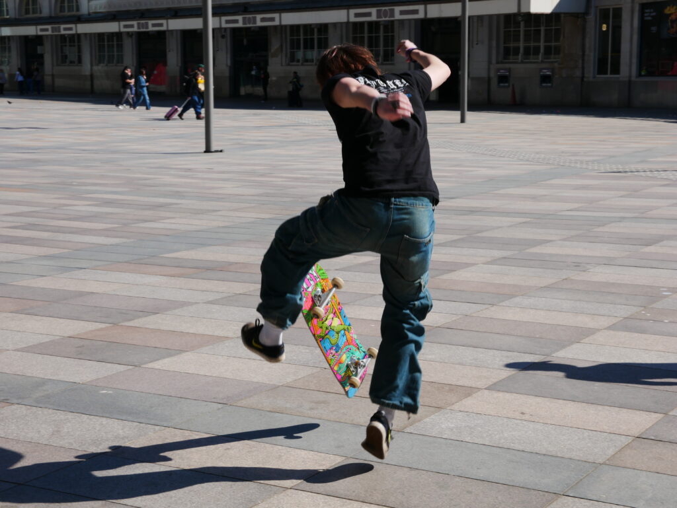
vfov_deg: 21.0
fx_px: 1370
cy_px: 254
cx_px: 338
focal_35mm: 70
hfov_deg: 27.8
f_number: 10
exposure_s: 1/320
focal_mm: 35
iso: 200
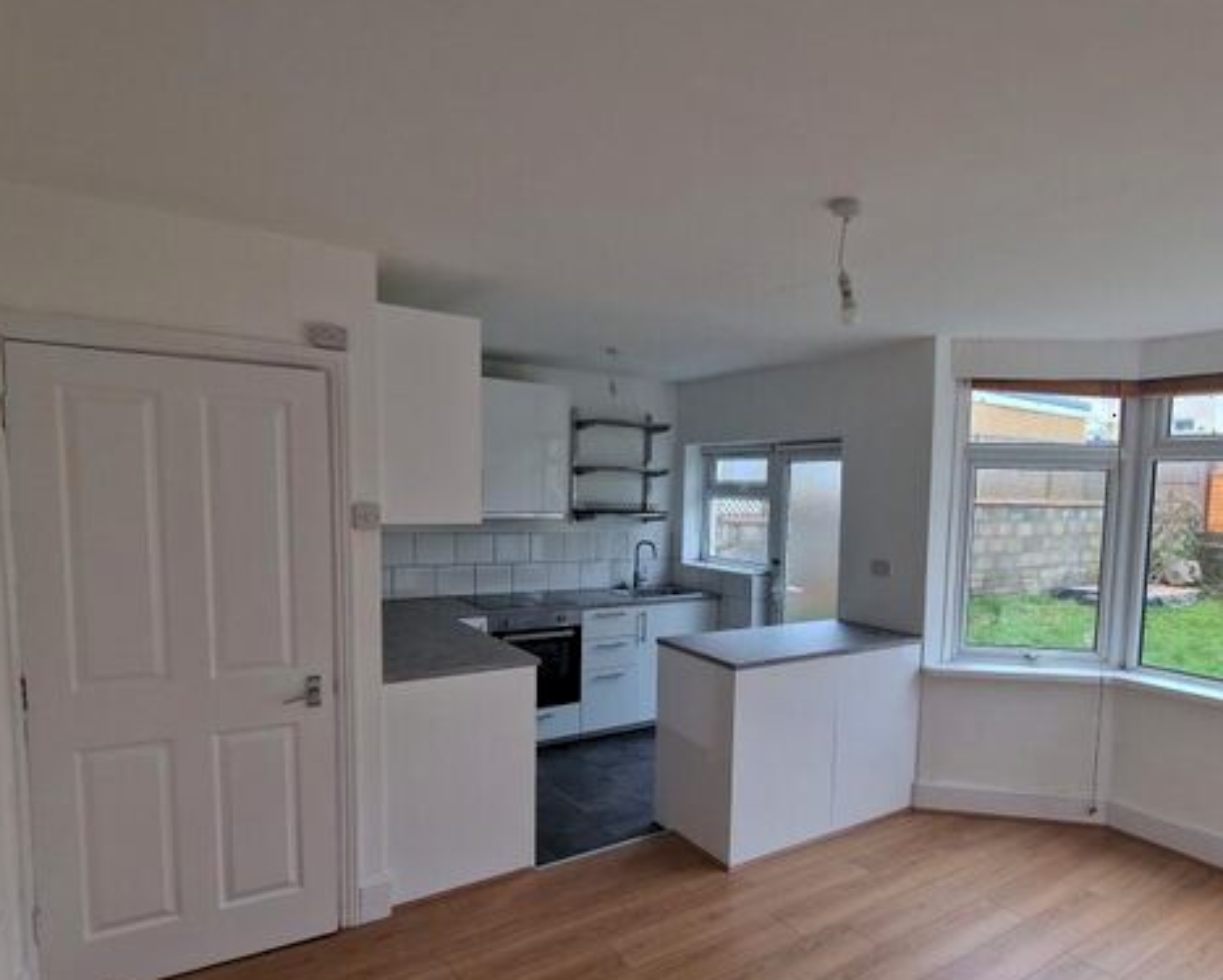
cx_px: 718
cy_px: 549
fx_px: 688
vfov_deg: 70.6
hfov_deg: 82.5
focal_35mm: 19
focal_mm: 2.2
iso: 64
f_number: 2.2
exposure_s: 1/100
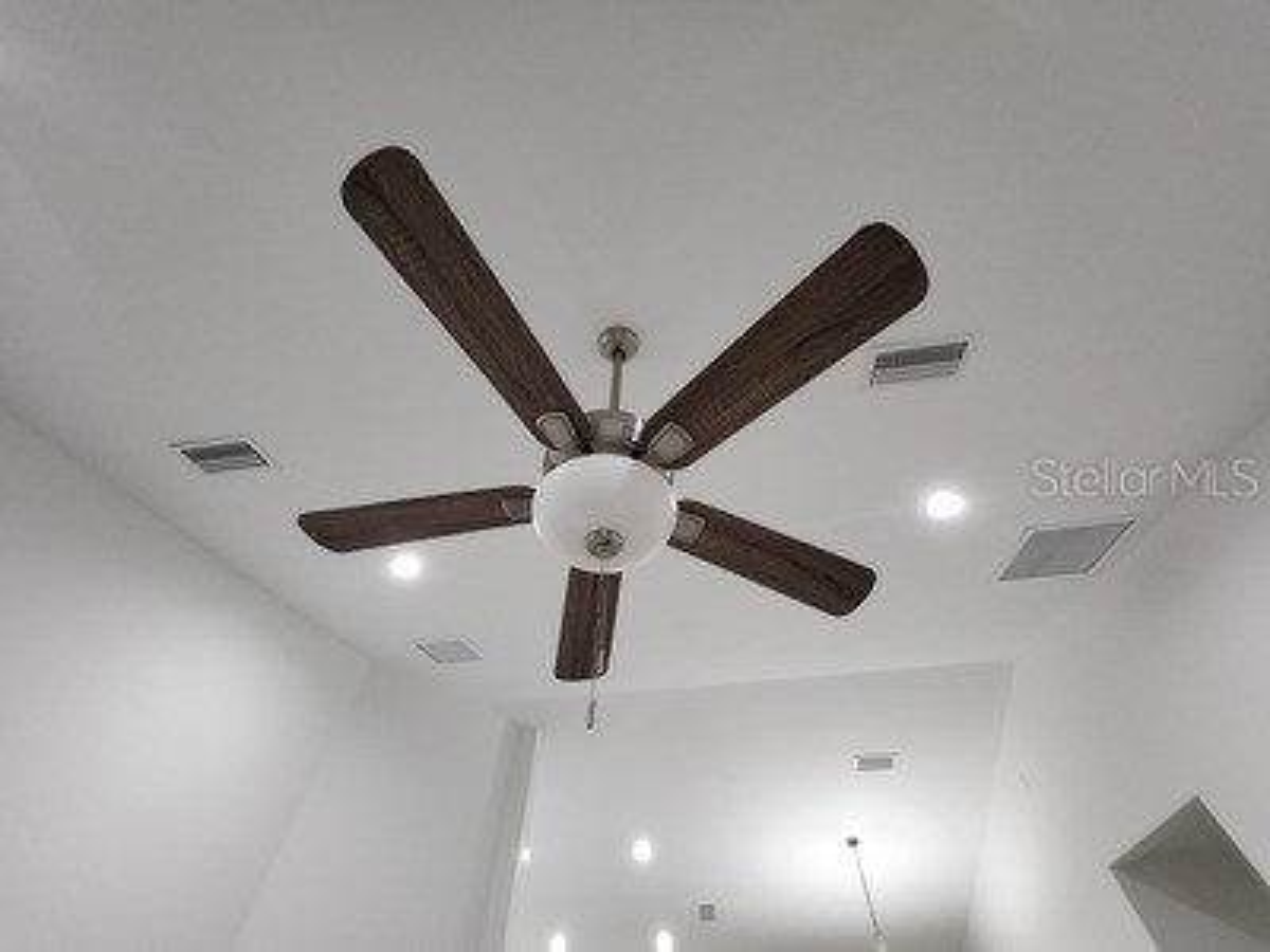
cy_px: 476
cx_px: 635
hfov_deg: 106.2
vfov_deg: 89.9
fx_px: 477
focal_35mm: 13
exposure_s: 1/60
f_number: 2.2
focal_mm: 1.7
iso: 320
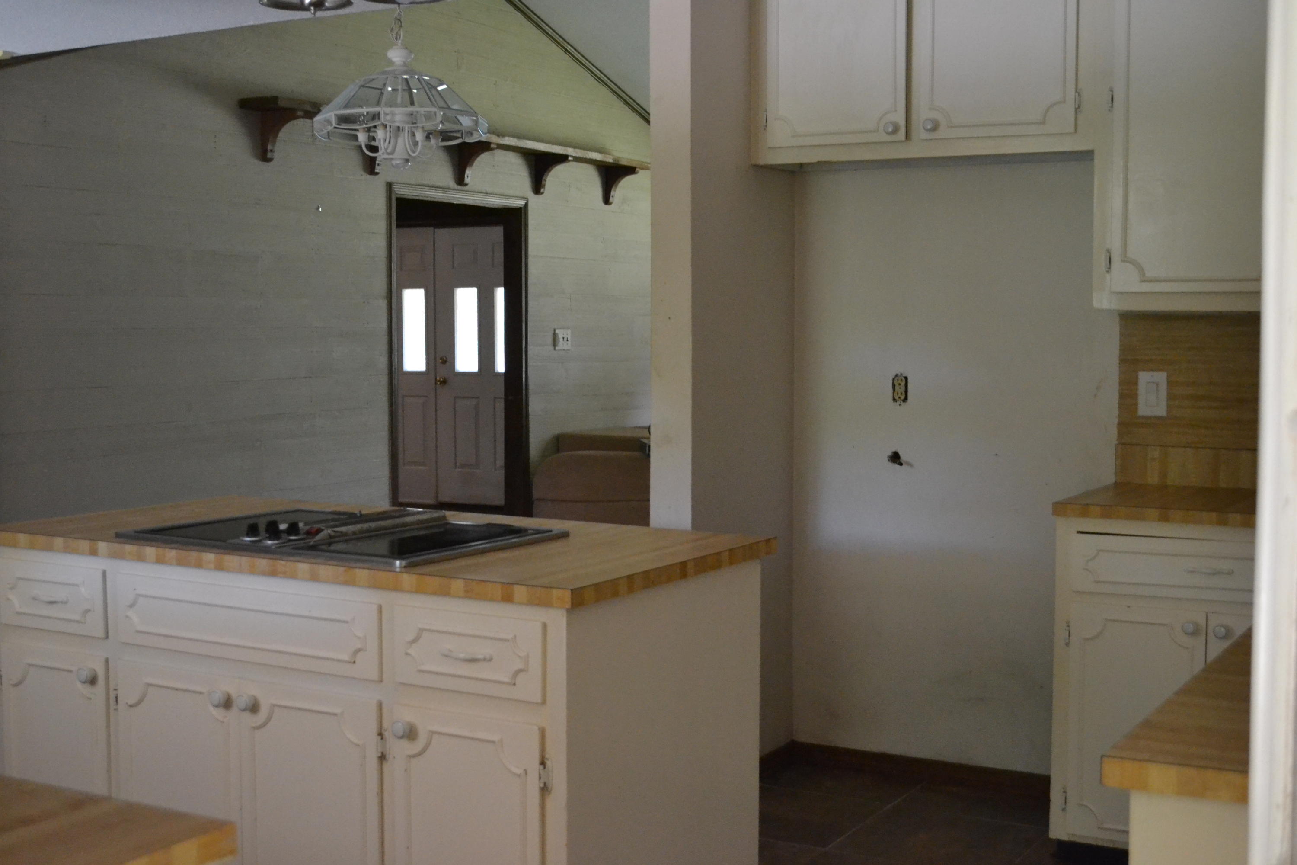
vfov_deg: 29.9
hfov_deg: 43.6
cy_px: 432
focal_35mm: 45
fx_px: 1621
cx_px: 648
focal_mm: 30
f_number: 4.5
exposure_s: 1/80
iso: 3200
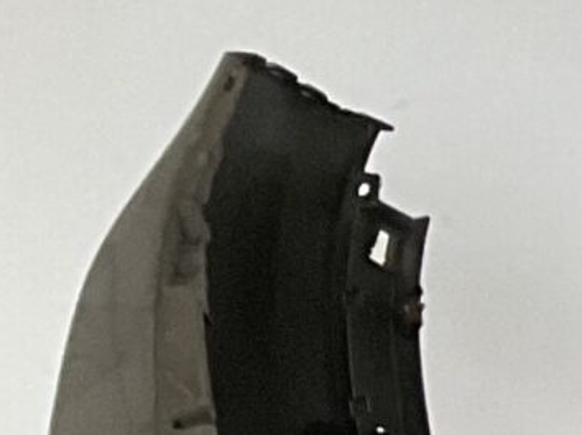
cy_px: 1087
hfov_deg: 7.6
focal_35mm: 210
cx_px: 2032
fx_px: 3528
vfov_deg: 6.7
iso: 64
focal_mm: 3
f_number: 1.8
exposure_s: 1/50
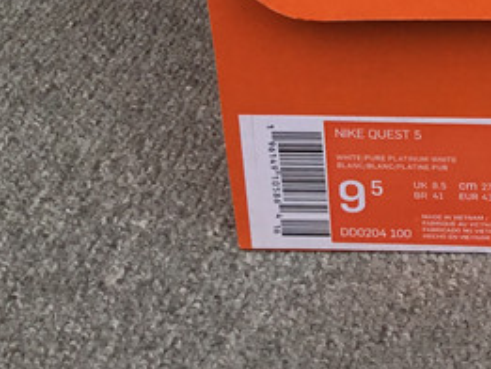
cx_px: 681
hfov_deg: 17.0
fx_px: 1518
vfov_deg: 12.9
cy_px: -229
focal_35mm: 107
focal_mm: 3.3
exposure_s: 1/214
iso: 25
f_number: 2.4
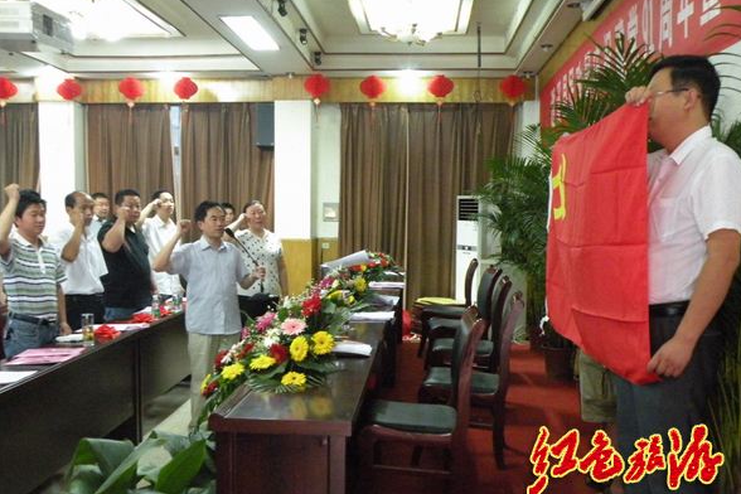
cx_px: 377
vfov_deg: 37.8
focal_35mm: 35
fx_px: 720
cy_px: 255
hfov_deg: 54.4
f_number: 3.2
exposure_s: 1/10.2
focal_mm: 5.8
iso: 800
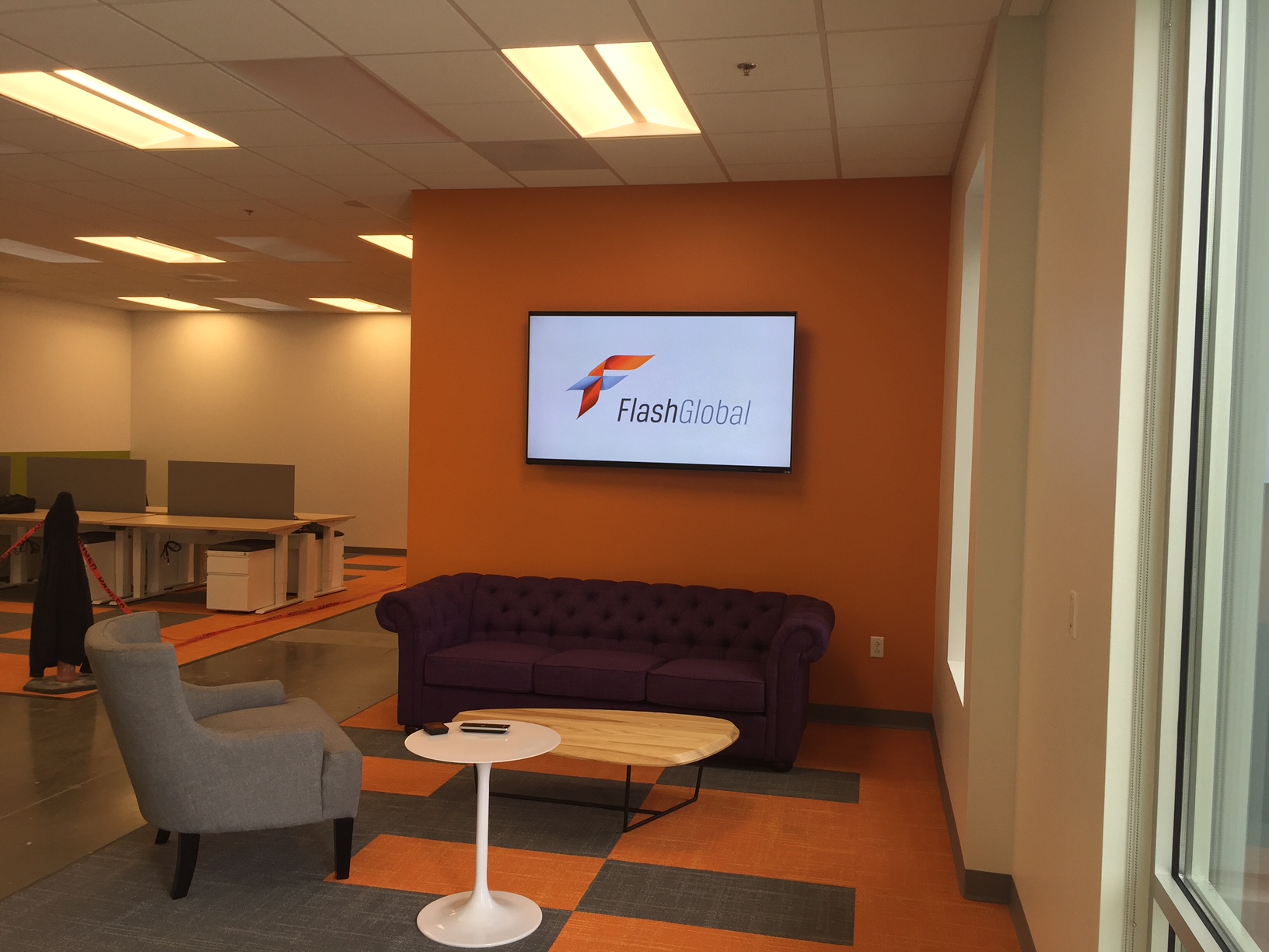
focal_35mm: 29
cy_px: 476
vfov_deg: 48.2
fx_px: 1063
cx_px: 634
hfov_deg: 61.7
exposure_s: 1/60
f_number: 2.2
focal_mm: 4.15
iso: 40
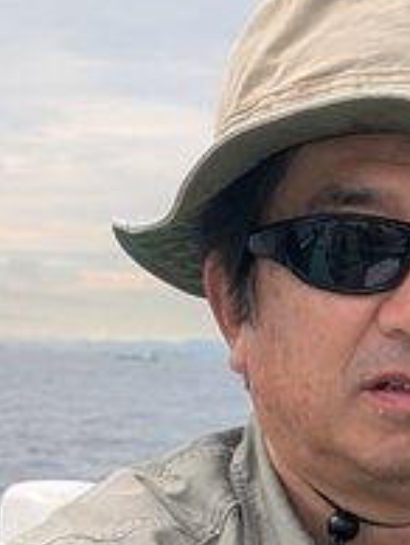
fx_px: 1655
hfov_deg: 14.1
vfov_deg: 18.1
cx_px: 312
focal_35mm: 105
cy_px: 576
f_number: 1.68
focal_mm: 6.9
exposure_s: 1/648
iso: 25
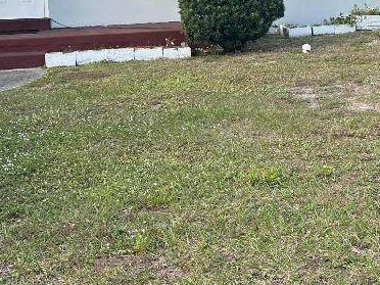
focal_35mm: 66
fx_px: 725
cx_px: 280
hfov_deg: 29.0
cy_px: 4
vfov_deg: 21.5
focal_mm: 6.86
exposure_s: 1/172
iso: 80
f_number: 1.78
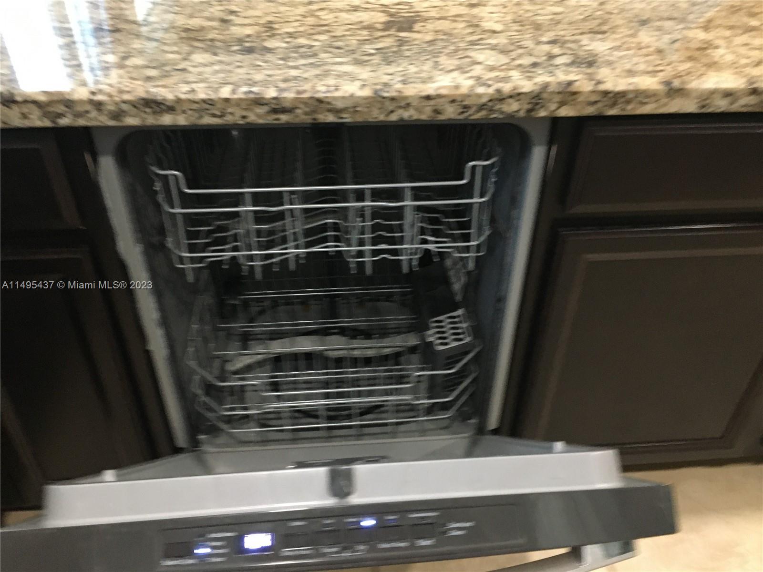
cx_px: 382
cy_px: 286
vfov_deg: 48.2
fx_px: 639
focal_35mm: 29
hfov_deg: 61.7
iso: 200
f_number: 2.2
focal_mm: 4.15
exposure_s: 1/15
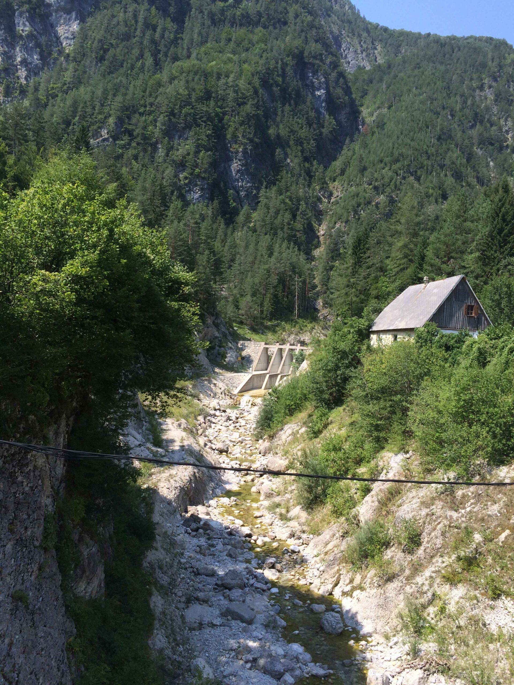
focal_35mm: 29
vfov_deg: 61.7
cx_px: 257
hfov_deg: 48.2
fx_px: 574
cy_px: 342
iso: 32
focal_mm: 4.15
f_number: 2.2
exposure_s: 1/1208
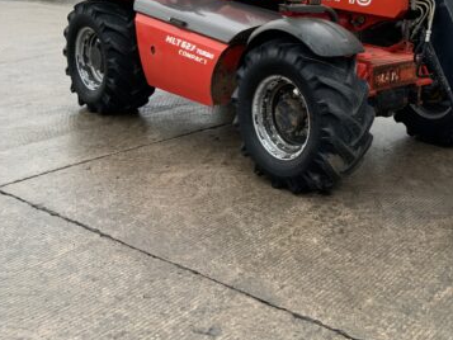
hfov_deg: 35.0
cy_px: 85
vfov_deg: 27.7
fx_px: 681
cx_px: 393
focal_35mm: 52
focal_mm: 3
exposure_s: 1/122
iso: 50
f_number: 1.8
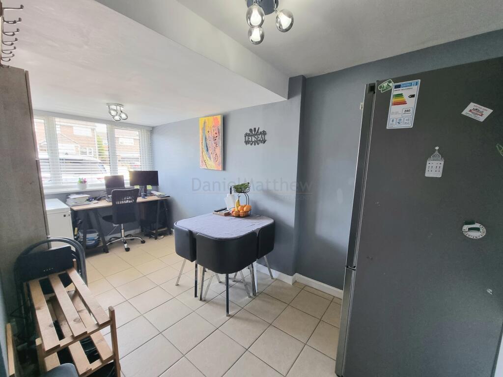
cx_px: 252
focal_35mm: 13
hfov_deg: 106.2
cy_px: 188
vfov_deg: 89.9
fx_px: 189
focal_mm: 2.2
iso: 160
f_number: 2.2
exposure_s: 1/50
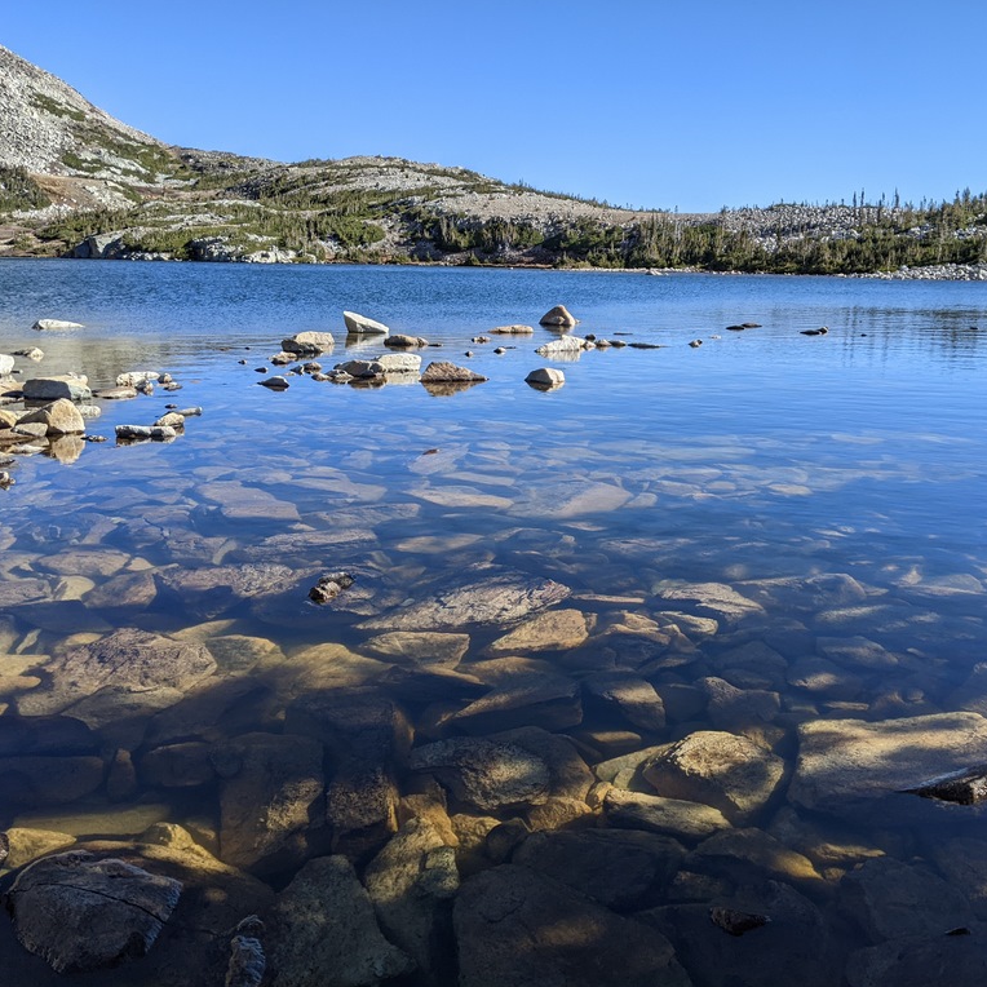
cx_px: 619
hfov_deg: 50.6
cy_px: 492
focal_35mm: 32
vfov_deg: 51.1
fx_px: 1032
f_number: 1.8
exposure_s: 1/2933
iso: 63
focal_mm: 4.44
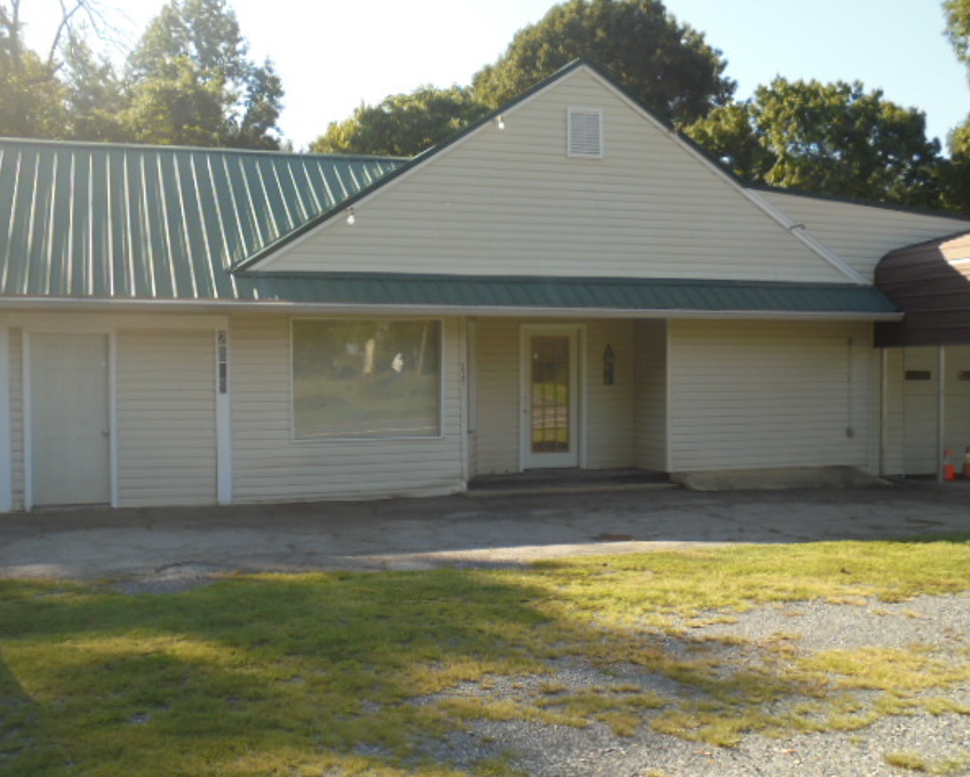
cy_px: 386
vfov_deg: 37.4
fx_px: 1149
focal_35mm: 40
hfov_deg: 45.8
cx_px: 486
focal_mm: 6.9
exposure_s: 1/250
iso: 100
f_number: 4.2
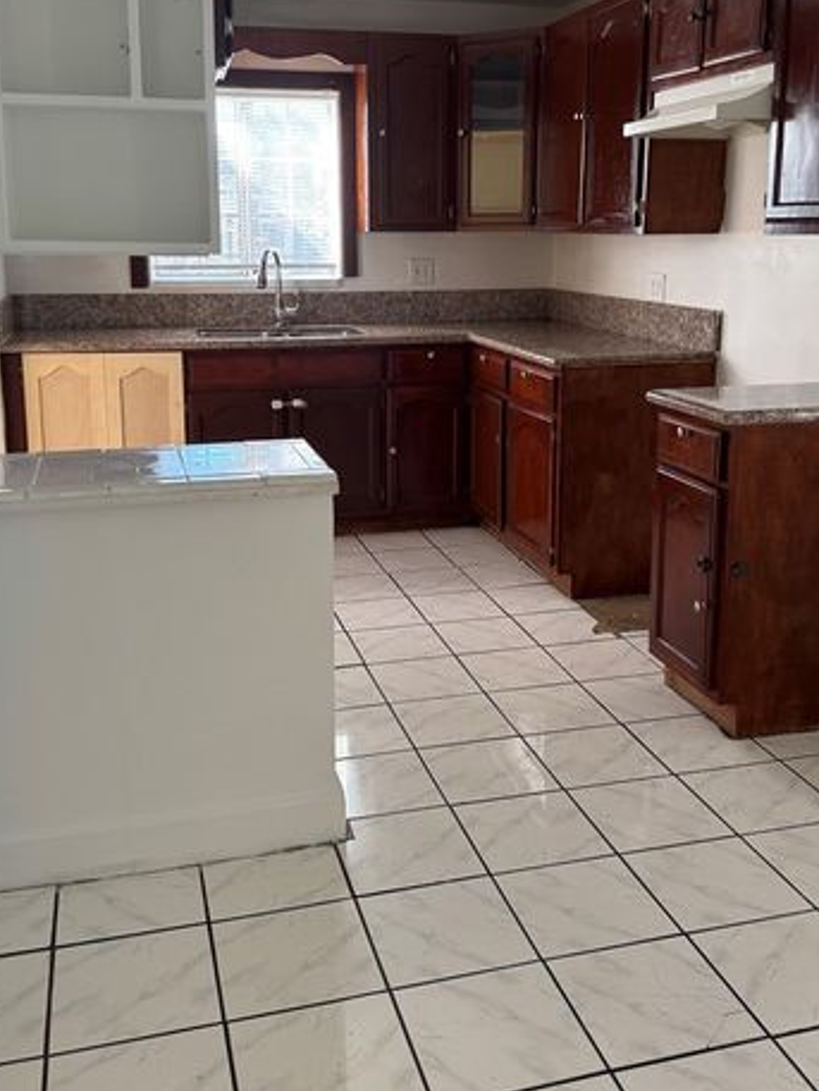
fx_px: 1104
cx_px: 408
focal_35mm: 35
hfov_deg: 40.7
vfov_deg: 52.4
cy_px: 460
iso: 160
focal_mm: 6.76
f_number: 1.78
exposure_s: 1/121
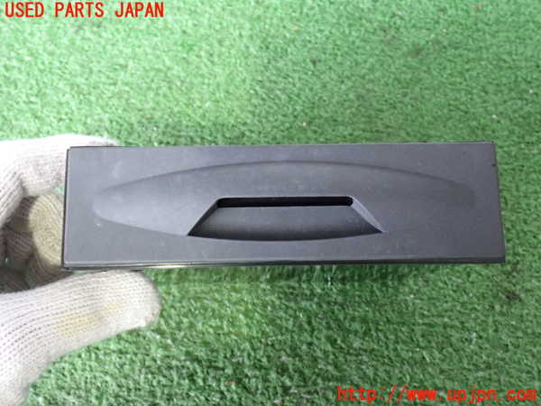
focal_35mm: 41
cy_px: 203
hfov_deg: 45.8
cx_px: 270
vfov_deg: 35.1
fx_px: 641
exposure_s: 1/40
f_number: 2.8
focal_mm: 7.31
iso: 800
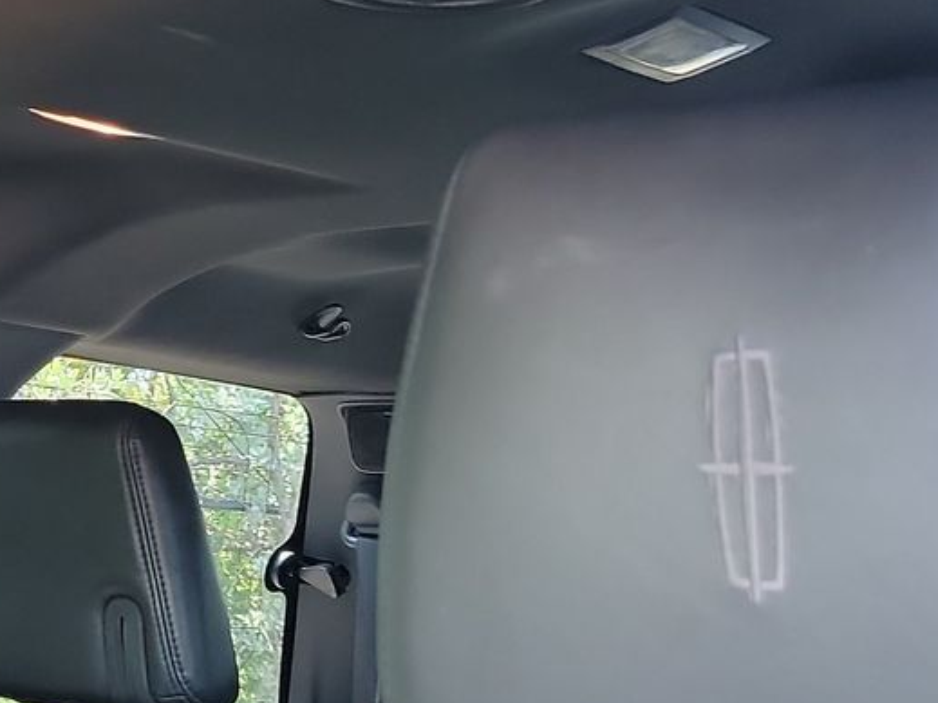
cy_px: 14
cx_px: -316
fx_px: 2005
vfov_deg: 19.4
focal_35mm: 74
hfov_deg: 23.1
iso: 375
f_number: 1.8
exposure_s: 1/59
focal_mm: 6.7
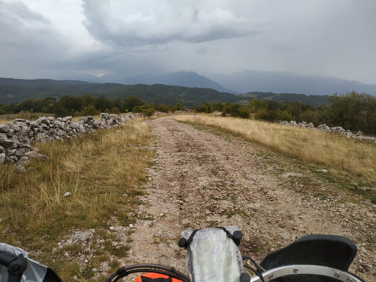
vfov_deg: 56.8
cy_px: 141
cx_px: 188
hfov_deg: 71.6
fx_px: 261
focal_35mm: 24
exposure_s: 1/177
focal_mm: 3.94
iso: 100
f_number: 1.9
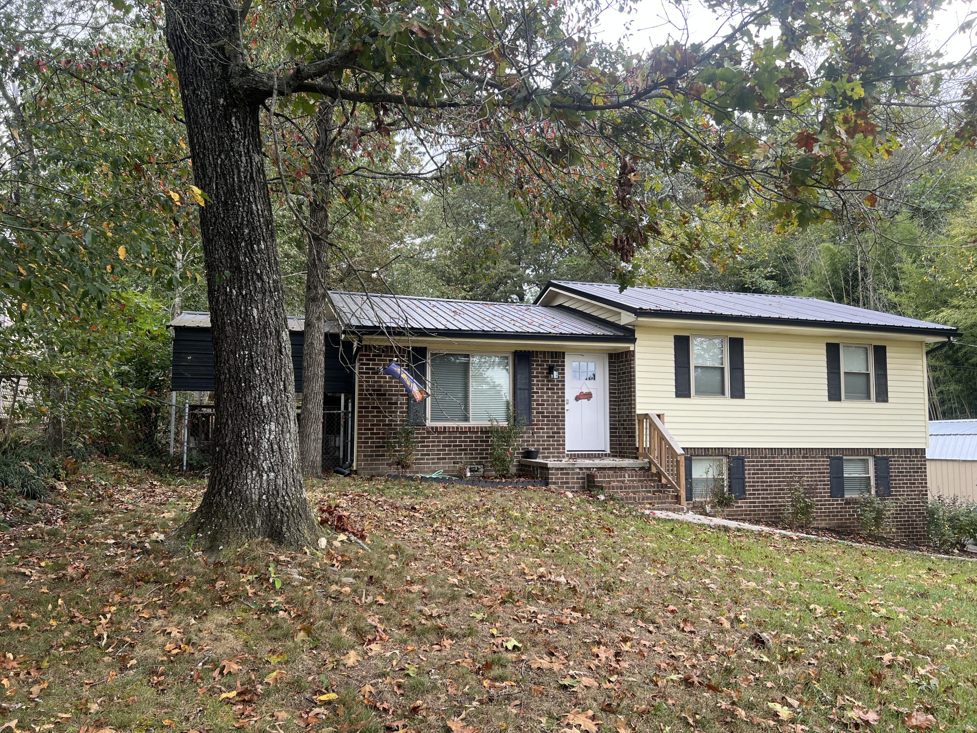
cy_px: 366
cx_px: 488
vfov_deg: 53.1
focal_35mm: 26
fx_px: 734
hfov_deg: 67.3
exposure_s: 1/439
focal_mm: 5.7
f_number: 1.5
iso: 50
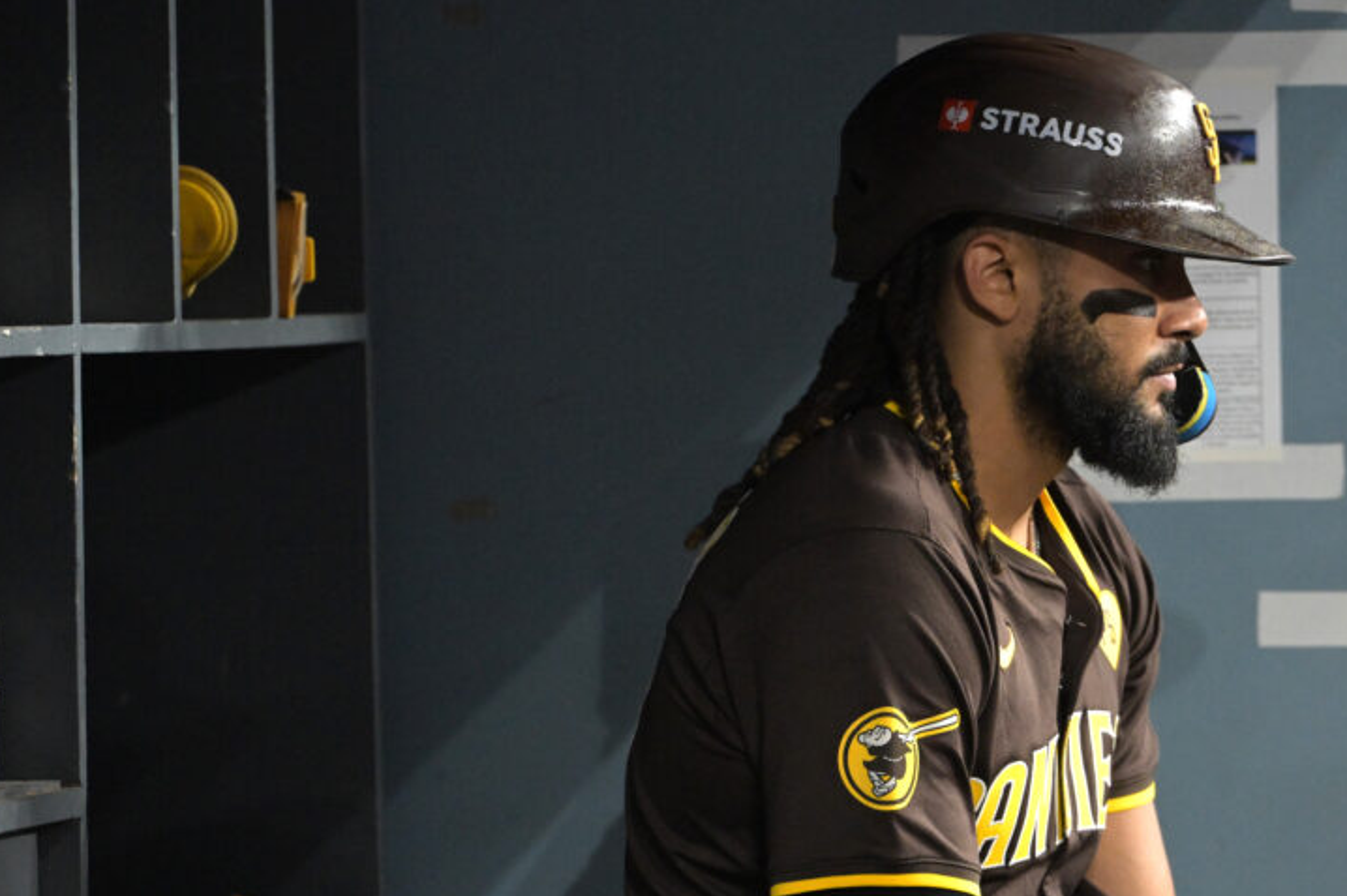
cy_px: 702
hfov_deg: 3.8
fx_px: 20344
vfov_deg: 2.5
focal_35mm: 544
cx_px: 1030
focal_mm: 320
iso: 4000
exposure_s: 1/800
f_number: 4
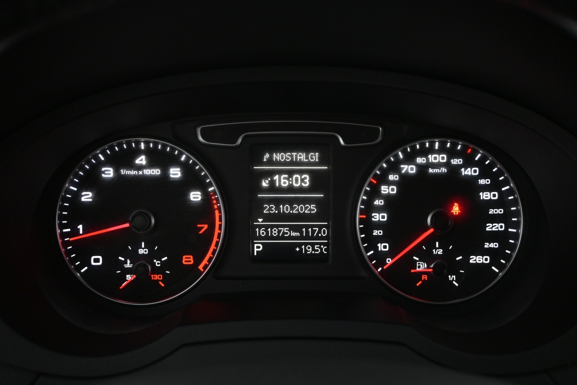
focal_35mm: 37
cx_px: 288
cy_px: 192
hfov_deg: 52.2
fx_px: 589
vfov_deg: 36.2
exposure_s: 1/80
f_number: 4.2
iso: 2500
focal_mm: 24.5
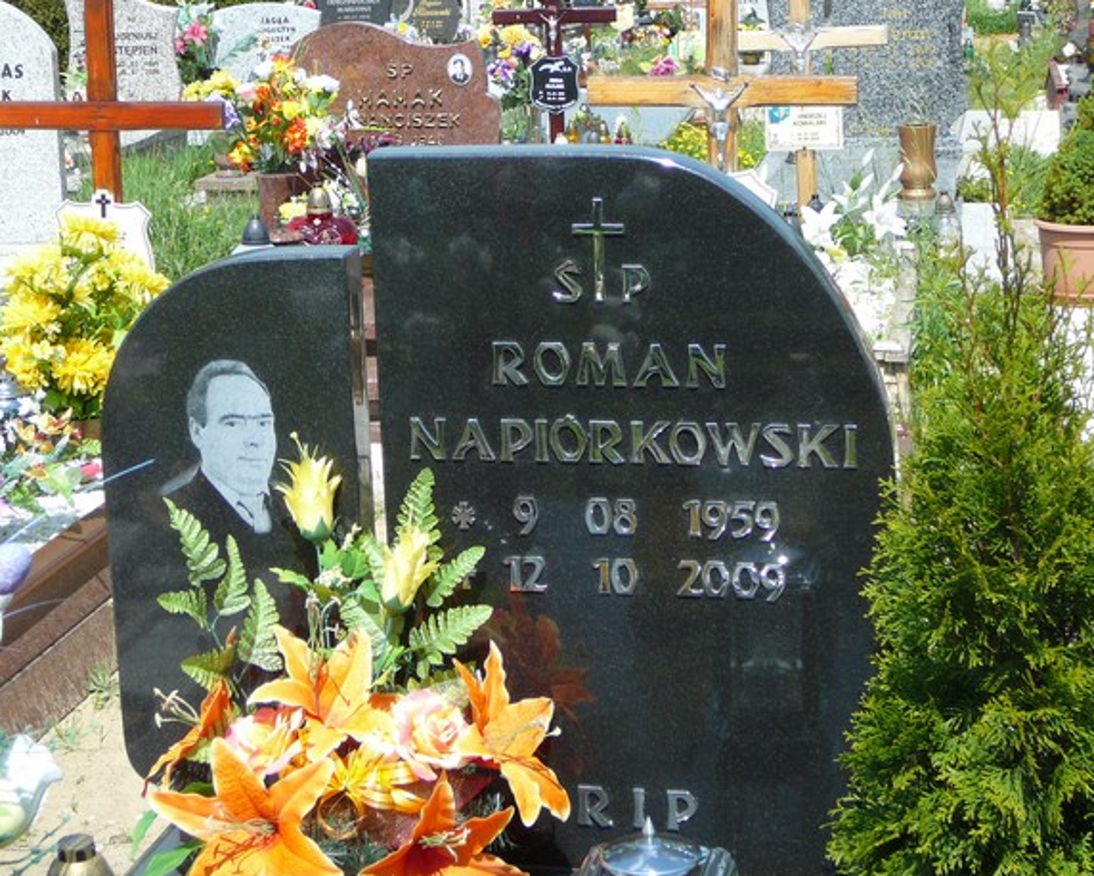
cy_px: 440
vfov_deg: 21.6
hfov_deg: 26.8
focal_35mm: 71
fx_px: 2300
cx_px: 530
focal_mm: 9.7
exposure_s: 1/640
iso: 80
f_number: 3.6
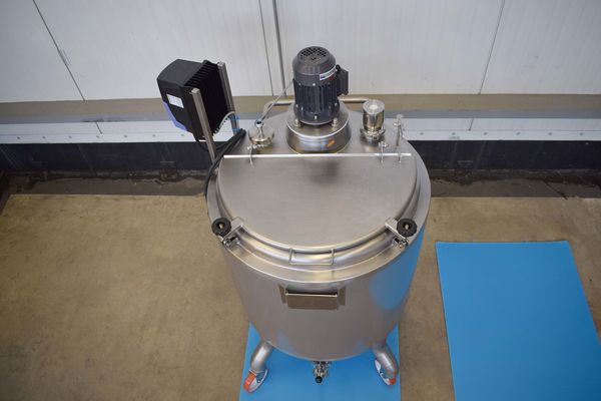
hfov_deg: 67.4
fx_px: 451
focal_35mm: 27
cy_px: 200
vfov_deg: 47.9
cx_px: 300
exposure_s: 1/60
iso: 400
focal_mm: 18
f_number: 4
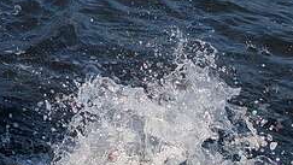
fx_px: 1205
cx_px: -297
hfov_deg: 12.2
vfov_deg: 7.4
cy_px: -208
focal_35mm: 155
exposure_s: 1/883
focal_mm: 6.9
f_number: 1.68
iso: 21
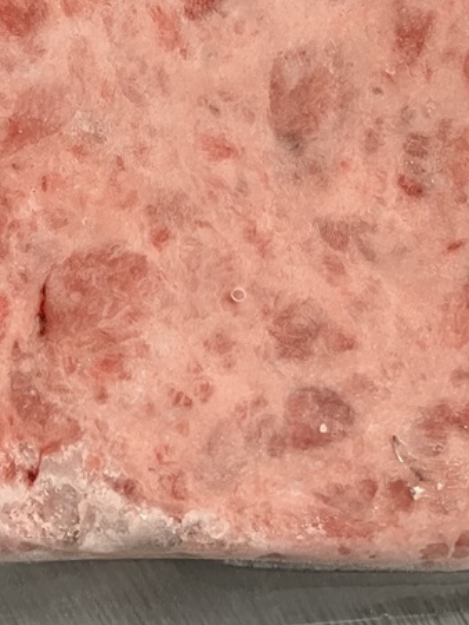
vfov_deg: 27.8
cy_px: 8
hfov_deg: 22.2
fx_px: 1192
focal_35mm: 66
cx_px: 217
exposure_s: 1/60
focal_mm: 3.99
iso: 160
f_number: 1.8
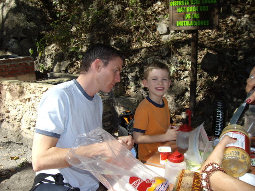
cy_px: 96
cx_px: 128
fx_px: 280
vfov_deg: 37.7
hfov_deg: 49.0
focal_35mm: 38
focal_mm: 6.2
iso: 50
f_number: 4.3
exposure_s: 1/160
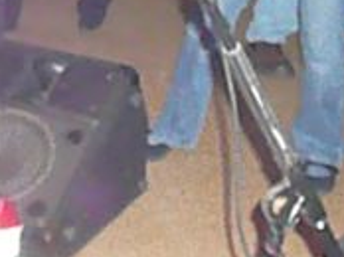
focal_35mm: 131
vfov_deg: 10.8
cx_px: -61
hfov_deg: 14.6
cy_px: -144
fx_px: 1300
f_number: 2.8
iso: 1600
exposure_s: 1/30
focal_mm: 5.2
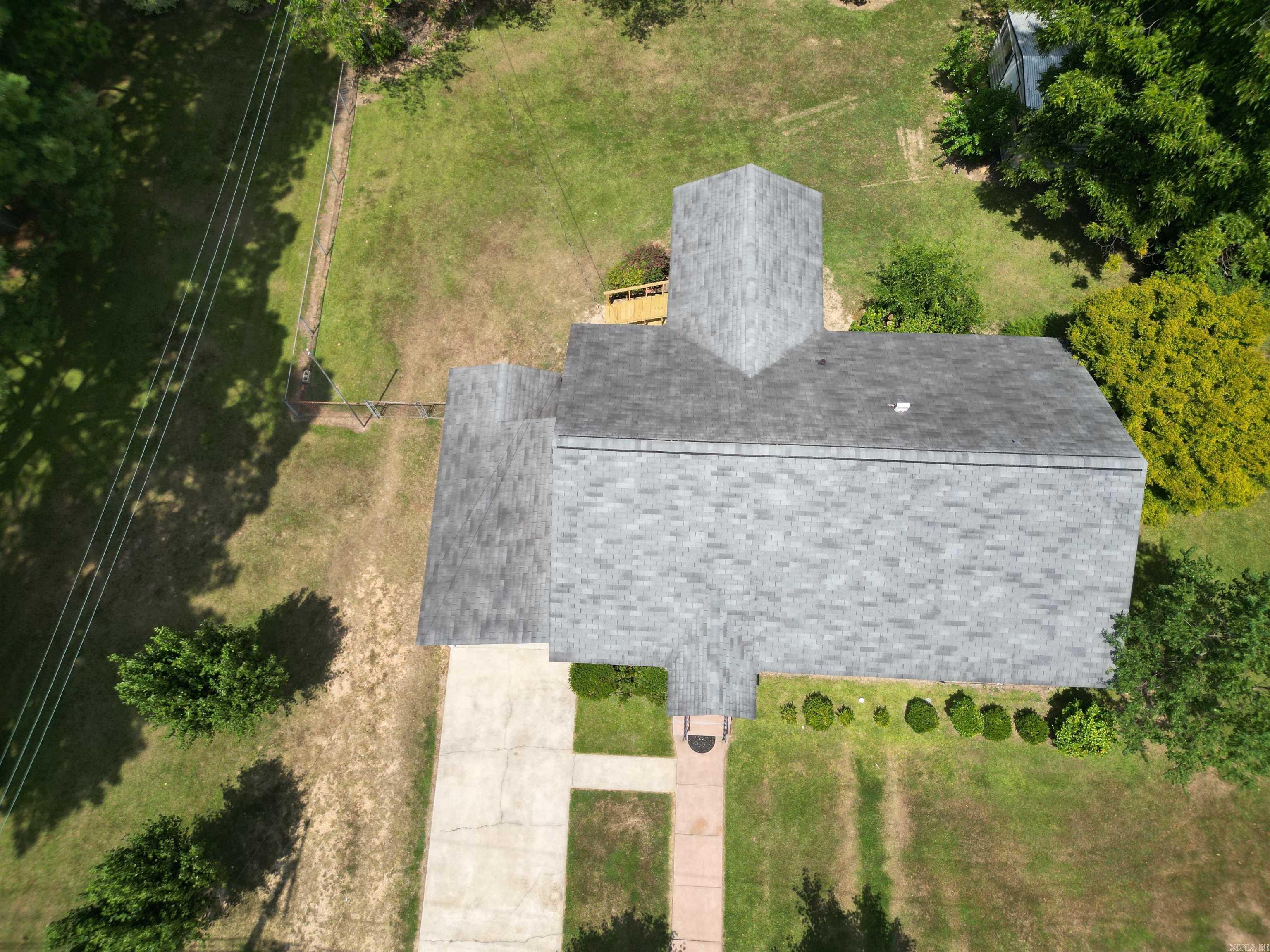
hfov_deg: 71.6
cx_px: 635
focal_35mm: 24
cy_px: 476
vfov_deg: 56.8
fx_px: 881
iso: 110
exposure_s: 1/2500
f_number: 1.7
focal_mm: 6.72
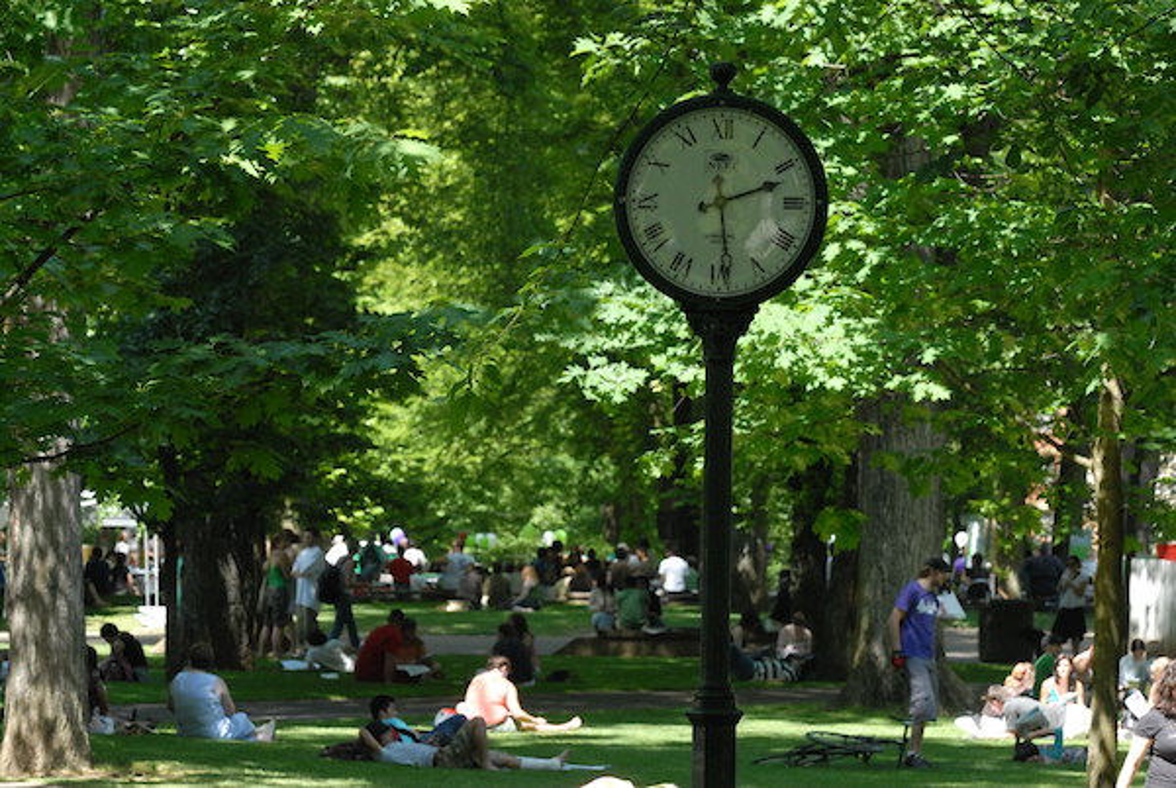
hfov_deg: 10.1
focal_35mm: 202
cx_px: 588
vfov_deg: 6.8
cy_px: 394
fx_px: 6625
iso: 800
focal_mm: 135
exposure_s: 1/160
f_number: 9
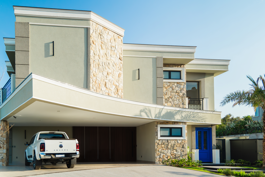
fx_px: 199
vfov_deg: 47.9
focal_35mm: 27
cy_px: 88
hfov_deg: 67.4
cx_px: 132
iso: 640
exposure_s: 1/125
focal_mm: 18
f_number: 3.2
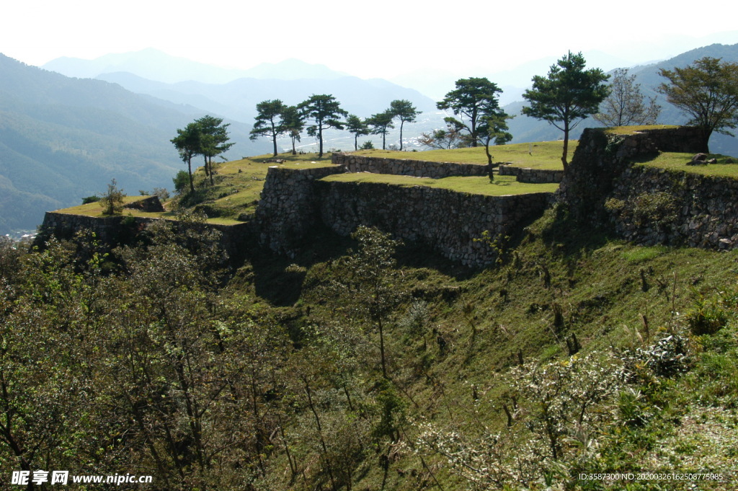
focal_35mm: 36
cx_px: 369
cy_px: 246
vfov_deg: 36.8
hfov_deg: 53.2
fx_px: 737
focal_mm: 24
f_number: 9
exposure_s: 1/320
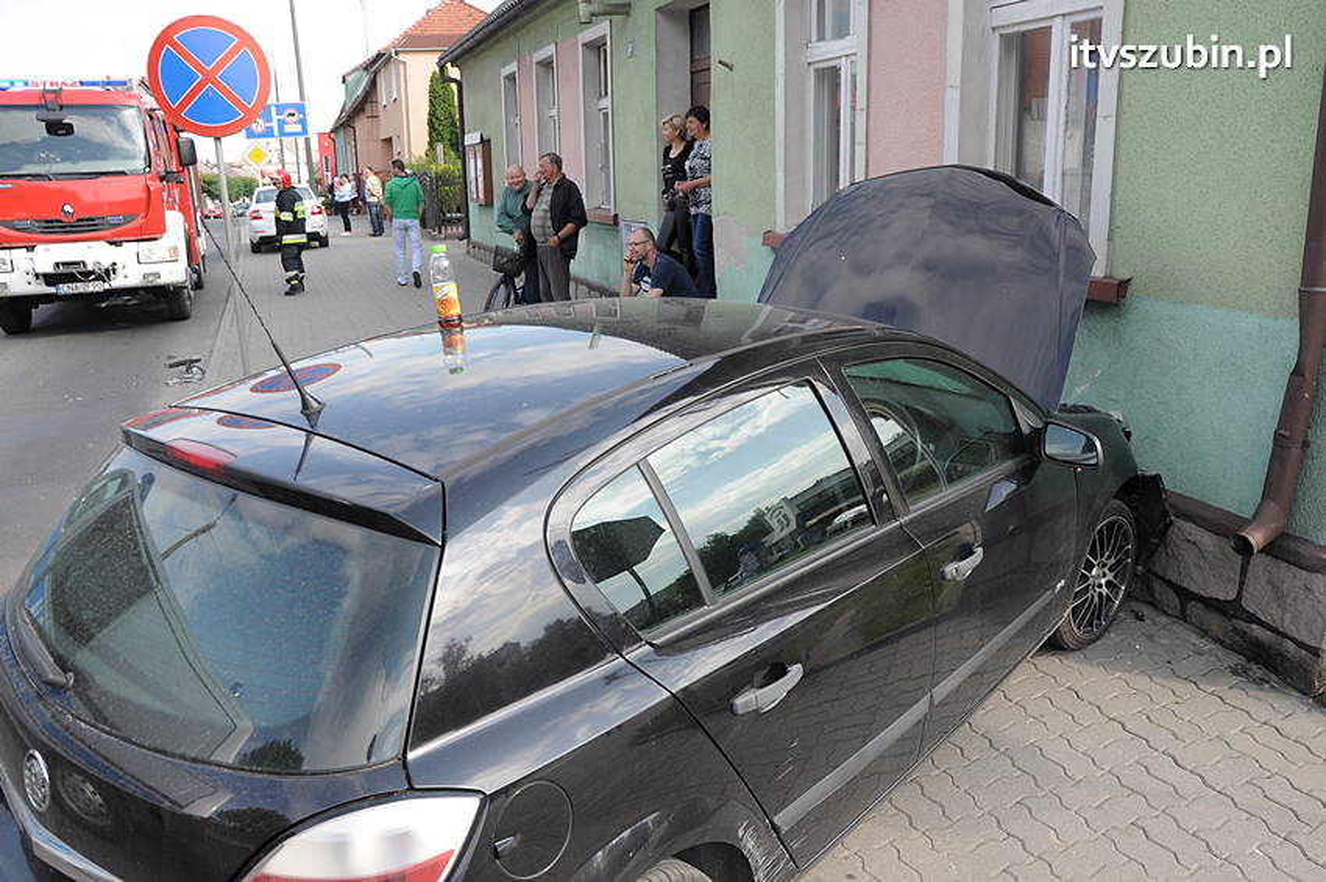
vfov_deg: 47.8
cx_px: 663
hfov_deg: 67.4
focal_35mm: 27
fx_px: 994
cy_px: 441
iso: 500
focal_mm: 18
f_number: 9
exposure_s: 1/320
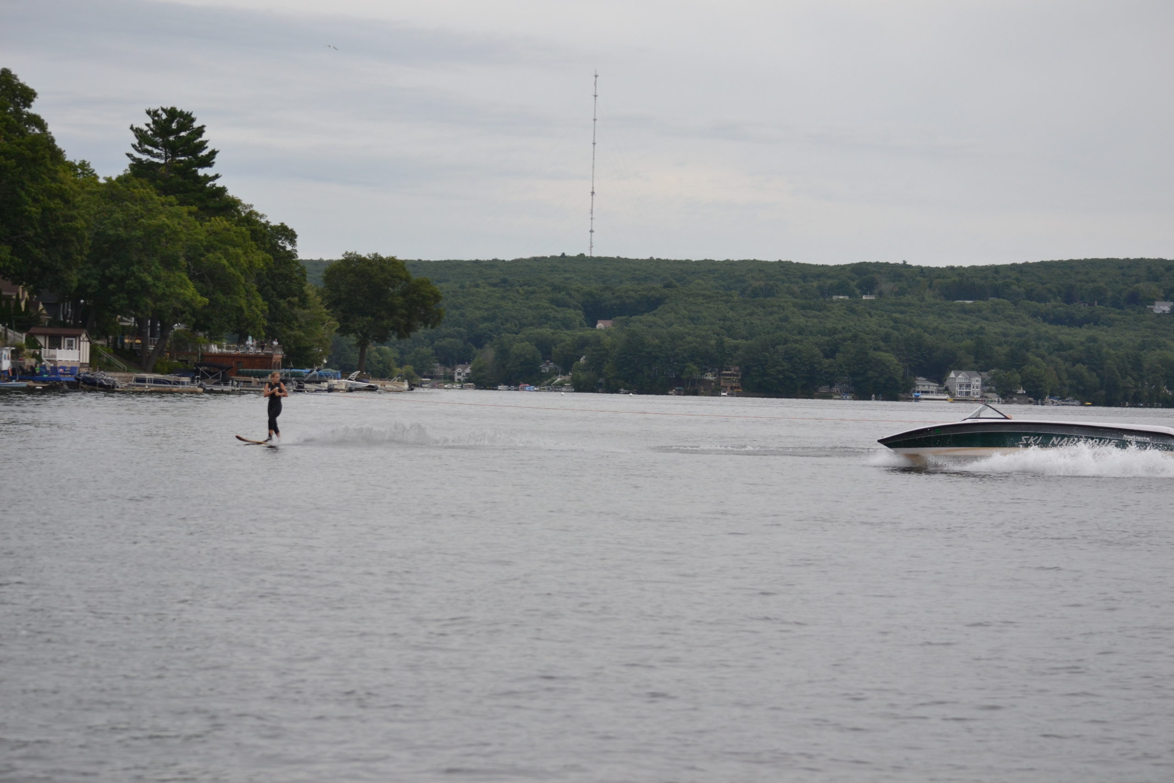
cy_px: 392
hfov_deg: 19.5
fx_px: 3424
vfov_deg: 13.0
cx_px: 587
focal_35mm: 105
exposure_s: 1/1000
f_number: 5
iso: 400
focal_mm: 70
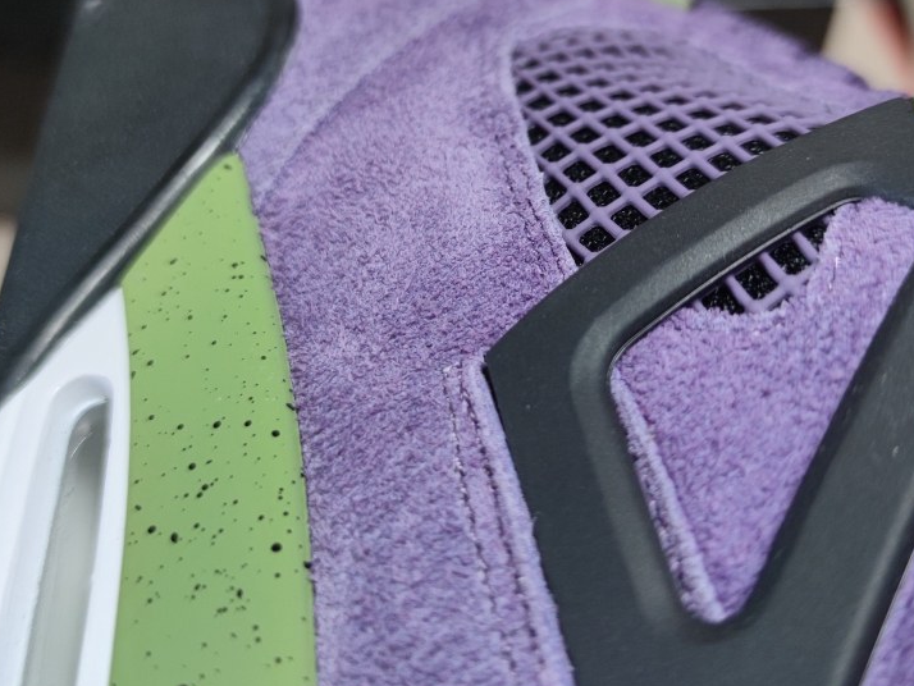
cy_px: 250
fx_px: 1136
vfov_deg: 33.4
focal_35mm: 43
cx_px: 477
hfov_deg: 43.8
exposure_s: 1/78
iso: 177
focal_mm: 6.72
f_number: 1.69
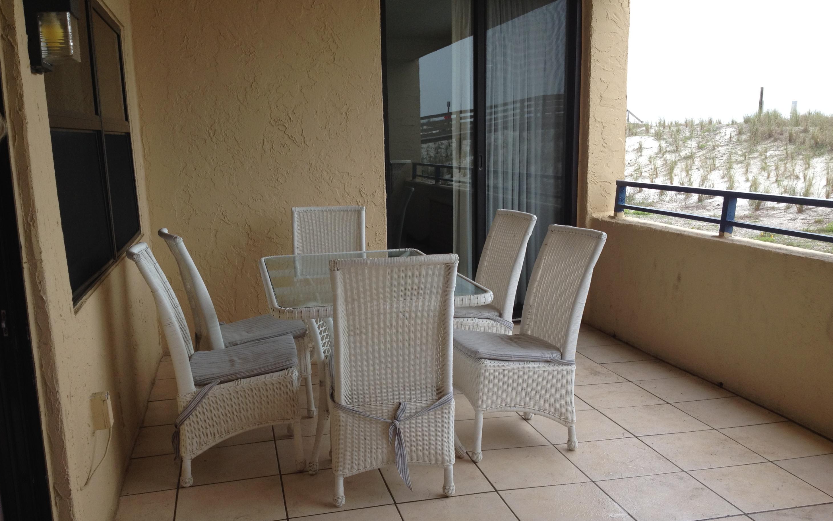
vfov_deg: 33.5
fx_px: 863
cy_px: 306
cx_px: 414
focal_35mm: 38
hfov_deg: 51.5
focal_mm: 4.28
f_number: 2.4
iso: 50
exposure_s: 1/484
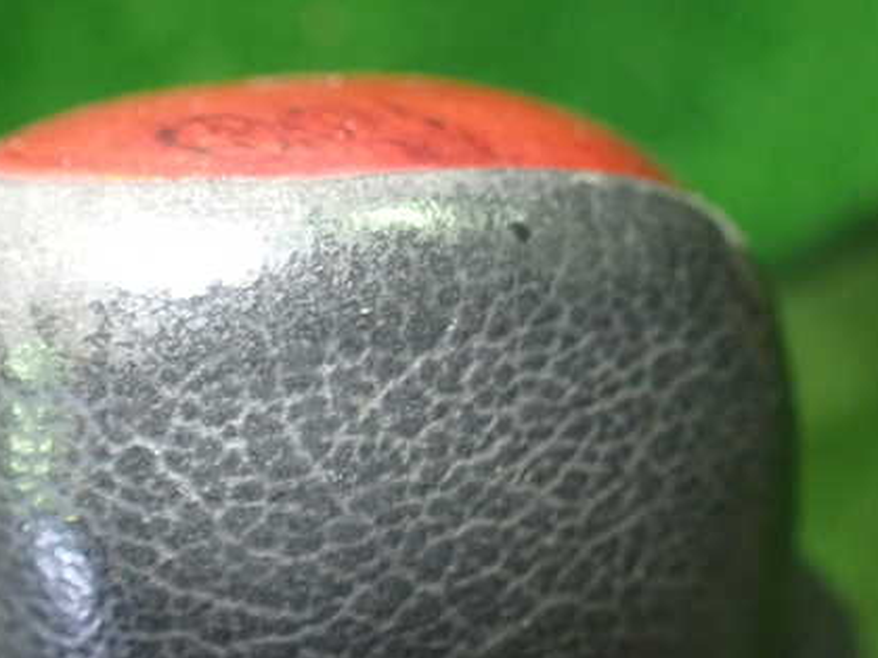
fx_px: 1090
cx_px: 448
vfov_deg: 33.6
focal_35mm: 43
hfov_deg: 43.9
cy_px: 300
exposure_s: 1/50
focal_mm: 5.4
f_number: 2.3
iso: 800
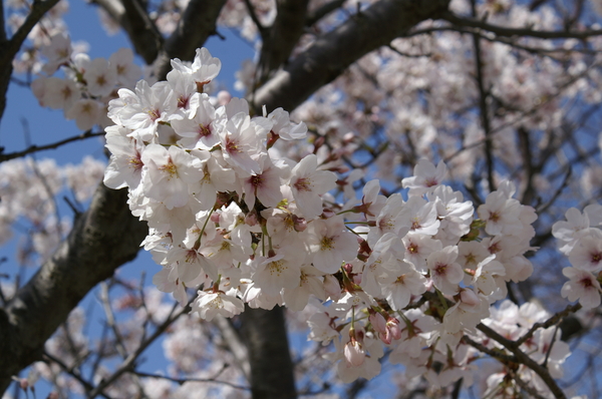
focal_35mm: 105
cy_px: 200
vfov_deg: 13.0
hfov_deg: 19.5
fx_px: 1753
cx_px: 301
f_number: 11
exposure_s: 1/200
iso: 100
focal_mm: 70
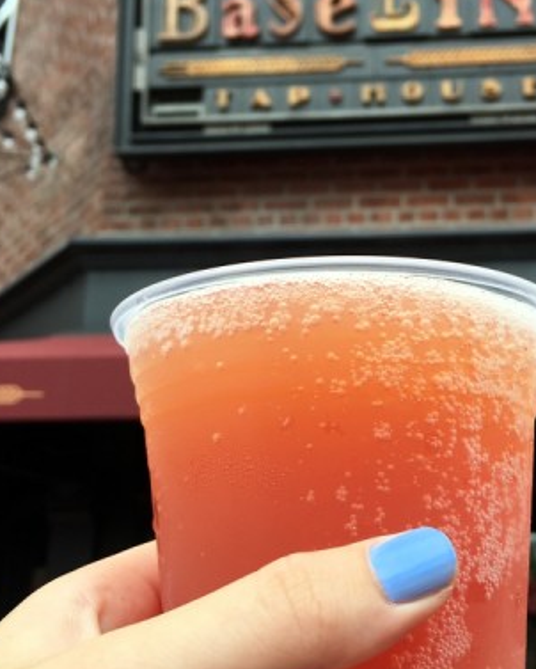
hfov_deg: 33.2
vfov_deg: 41.1
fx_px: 892
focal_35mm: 45
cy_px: 366
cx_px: 344
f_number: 2.2
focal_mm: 4.15
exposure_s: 1/610
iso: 25
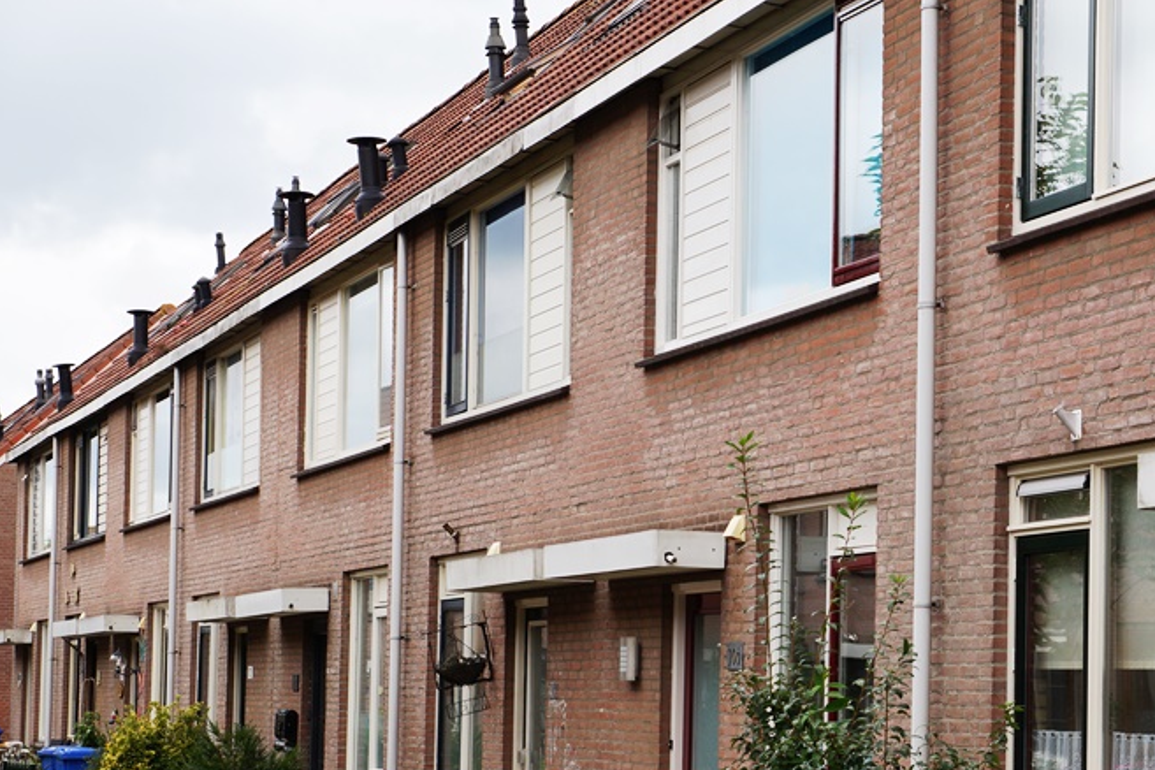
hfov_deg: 24.5
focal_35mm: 82
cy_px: 570
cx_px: 890
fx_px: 2624
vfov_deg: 16.6
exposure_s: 1/100
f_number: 8
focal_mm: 35
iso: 100
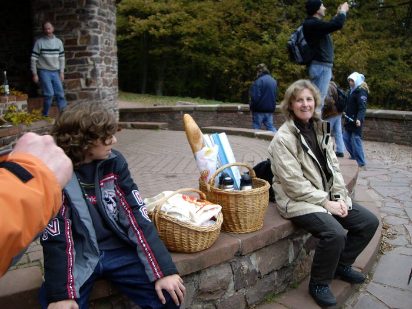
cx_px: 206
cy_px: 154
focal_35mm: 38
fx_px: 452
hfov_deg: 49.0
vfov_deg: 37.7
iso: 100
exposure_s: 1/160
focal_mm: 6.2
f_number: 2.7
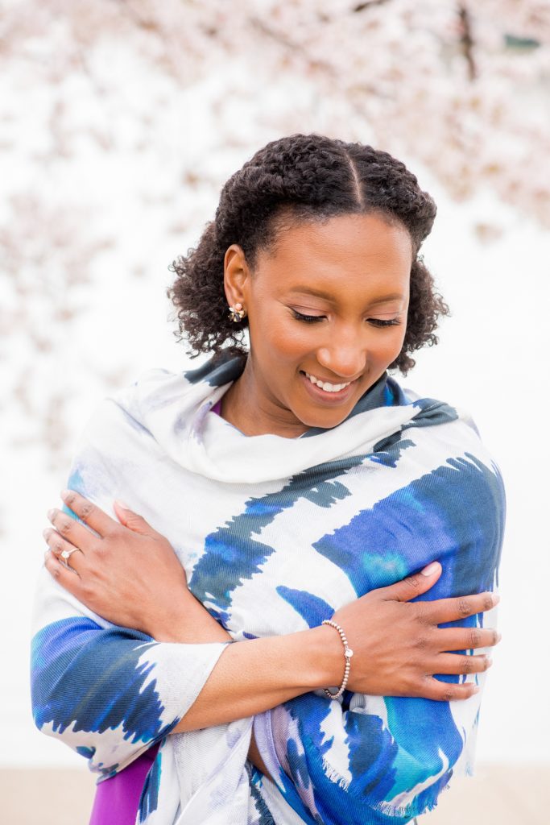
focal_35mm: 105
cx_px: 275
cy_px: 412
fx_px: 2405
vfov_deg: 19.5
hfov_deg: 13.0
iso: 500
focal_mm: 105
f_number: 5.6
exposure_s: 1/160
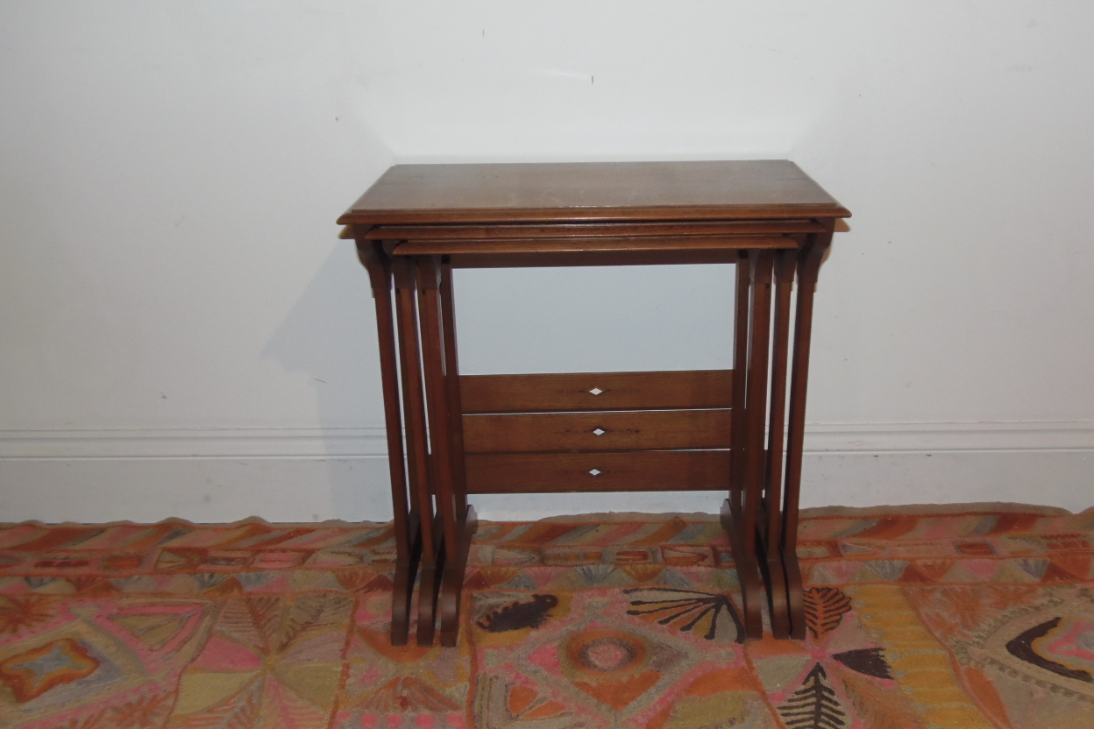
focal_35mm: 32
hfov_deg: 58.7
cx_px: 551
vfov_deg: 41.1
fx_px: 972
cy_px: 370
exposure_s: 1/15
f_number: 3.2
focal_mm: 5.5
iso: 200
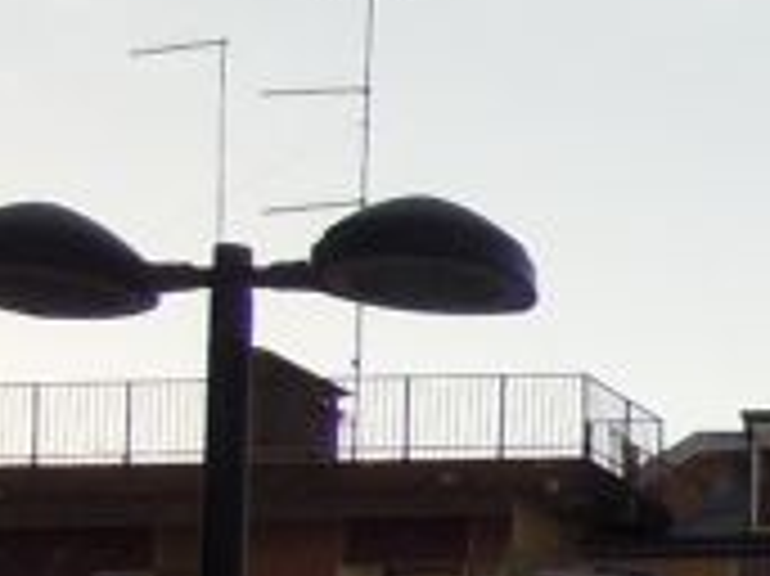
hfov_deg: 8.8
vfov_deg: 7.5
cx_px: 2287
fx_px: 4134
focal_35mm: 186
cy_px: 1368
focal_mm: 5.5
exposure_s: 1/1250
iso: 160
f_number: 3
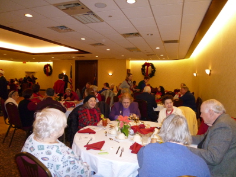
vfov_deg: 56.8
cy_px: 88
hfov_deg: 71.6
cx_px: 118
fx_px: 164
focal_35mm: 24
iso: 250
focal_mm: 4.3
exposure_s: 1/60
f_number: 2.2
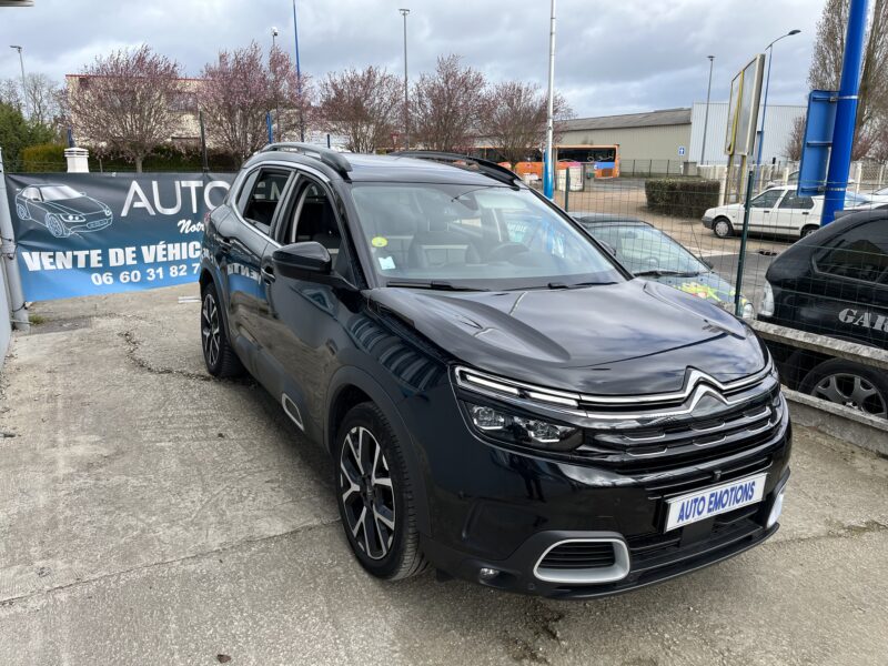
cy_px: 333
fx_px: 667
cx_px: 444
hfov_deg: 67.3
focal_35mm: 26
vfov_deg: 53.1
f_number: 1.6
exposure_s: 1/1075
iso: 50
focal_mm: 5.1
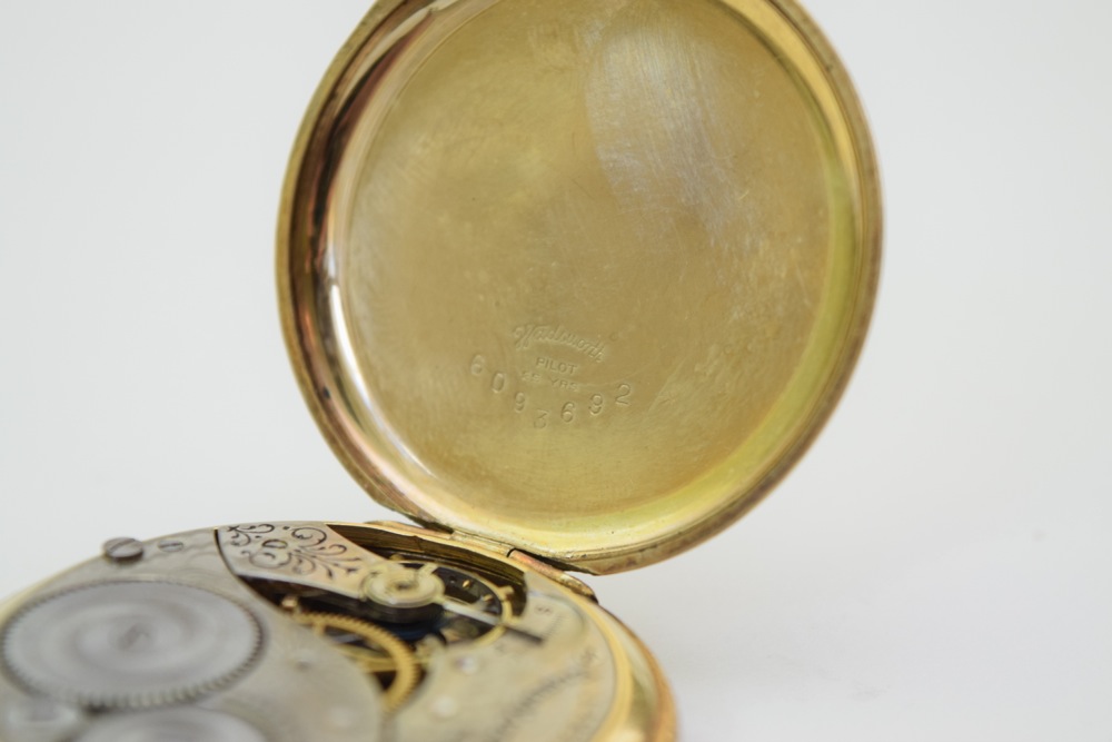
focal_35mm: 82
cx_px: 556
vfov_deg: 16.6
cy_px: 371
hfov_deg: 24.6
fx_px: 2549
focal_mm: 55
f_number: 5.6
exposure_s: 1/100
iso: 800
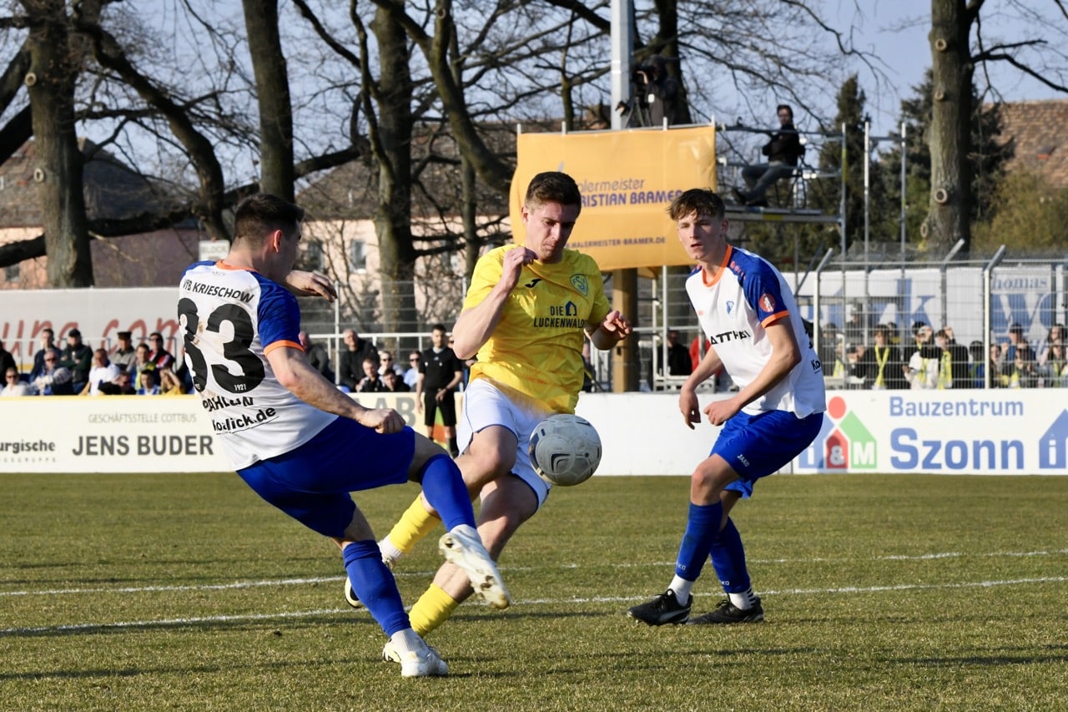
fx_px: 4894
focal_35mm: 165
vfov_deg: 8.3
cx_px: 534
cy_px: 356
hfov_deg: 12.5
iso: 2500
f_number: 13
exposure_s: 1/1600
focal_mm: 165
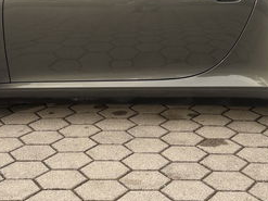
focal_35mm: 81
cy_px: -47
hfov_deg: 24.1
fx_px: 627
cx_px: 161
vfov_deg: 17.3
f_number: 1.6
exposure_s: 1/608
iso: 50
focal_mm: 5.96
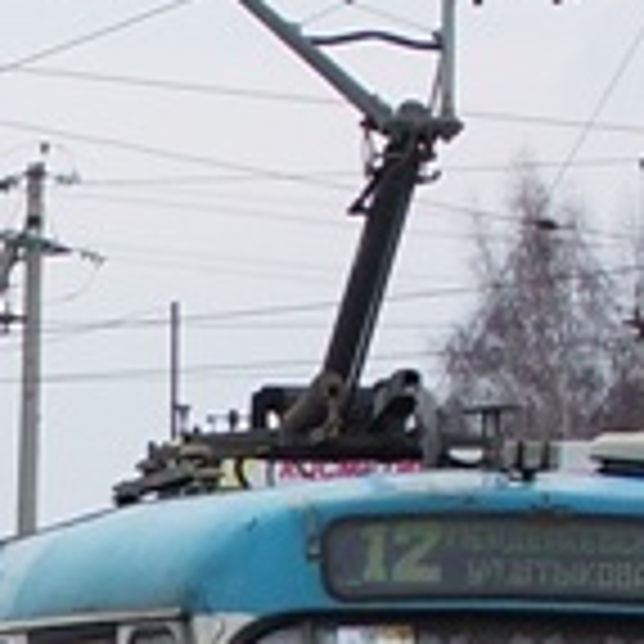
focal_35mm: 367
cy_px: 995
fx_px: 7725
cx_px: -360
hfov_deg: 4.7
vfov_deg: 4.7
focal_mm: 12.2
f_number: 3.9
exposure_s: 1/80
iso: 80
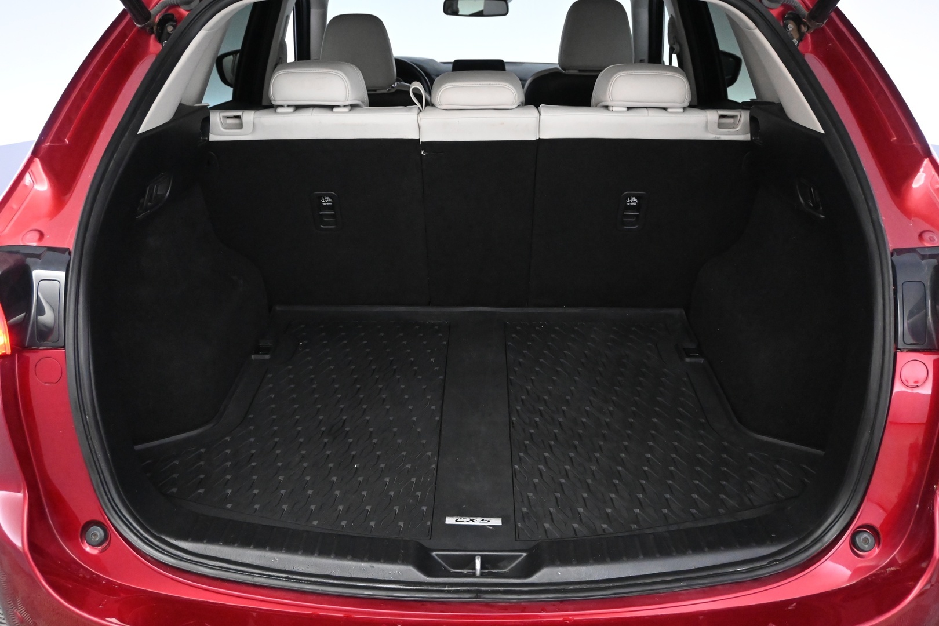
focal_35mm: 32
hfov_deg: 58.3
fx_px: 841
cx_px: 470
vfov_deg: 40.8
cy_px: 313
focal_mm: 21.5
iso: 6400
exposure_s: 1/160
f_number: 4
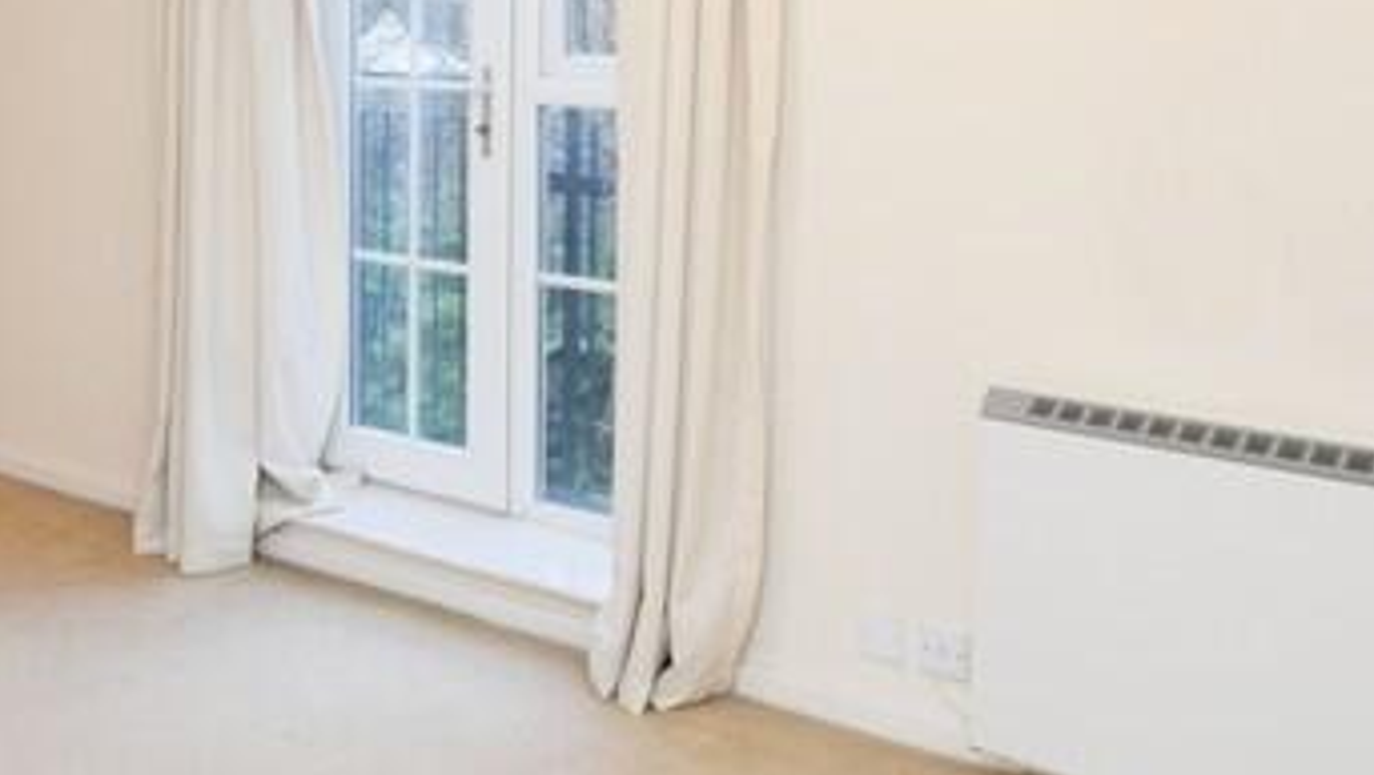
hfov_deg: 41.6
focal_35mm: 47
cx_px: 249
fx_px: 1714
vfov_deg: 25.4
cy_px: 255
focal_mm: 10
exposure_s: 1/80
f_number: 4.5
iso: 800
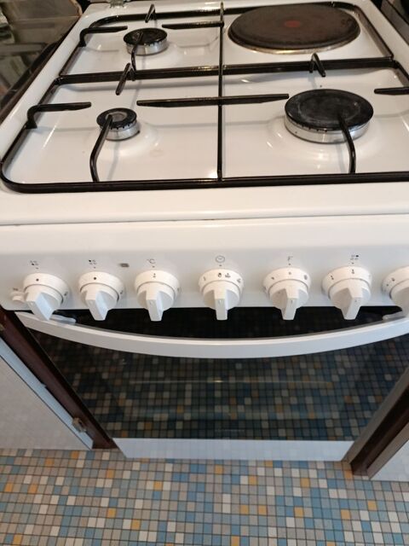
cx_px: 204
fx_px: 378
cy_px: 273
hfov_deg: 56.8
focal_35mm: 24
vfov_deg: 71.6
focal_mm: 5.24
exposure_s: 1/25
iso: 1122
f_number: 1.7
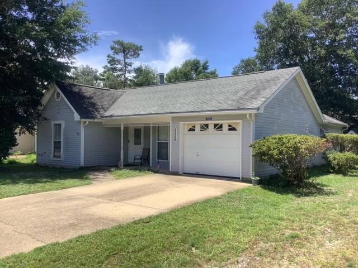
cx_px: 179
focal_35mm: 31
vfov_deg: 45.4
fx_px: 321
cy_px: 134
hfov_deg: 58.4
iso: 25
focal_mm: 3.3
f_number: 2.4
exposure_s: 1/1131
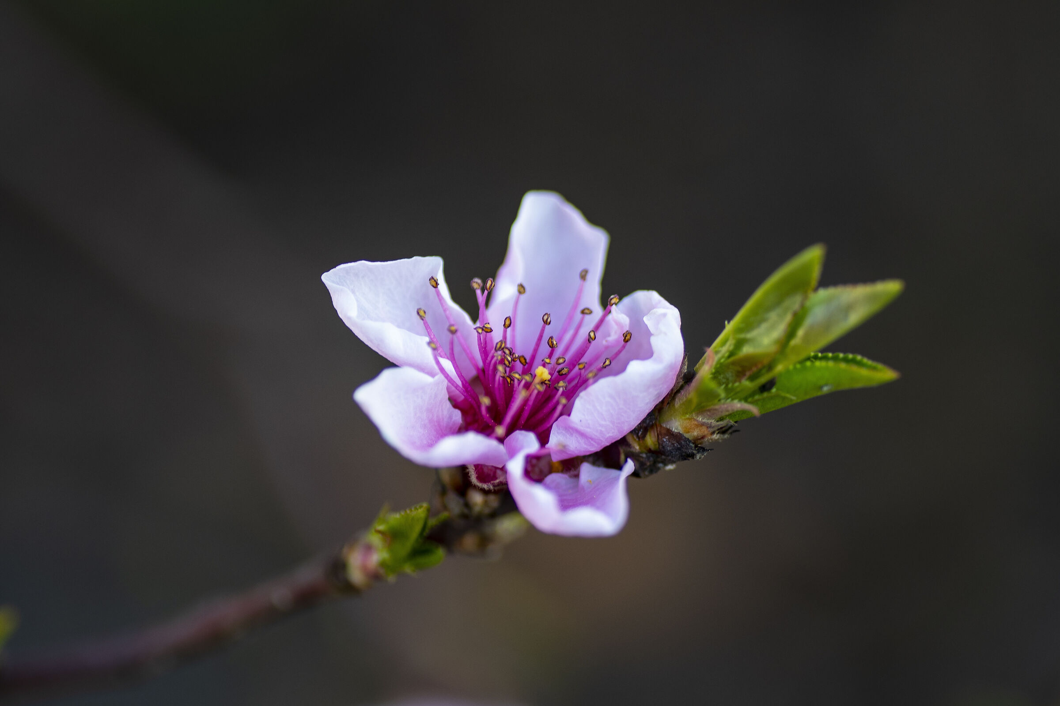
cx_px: 530
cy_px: 353
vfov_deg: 10.2
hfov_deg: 15.2
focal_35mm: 135
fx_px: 3975
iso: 200
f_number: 4
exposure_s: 1/125
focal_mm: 90
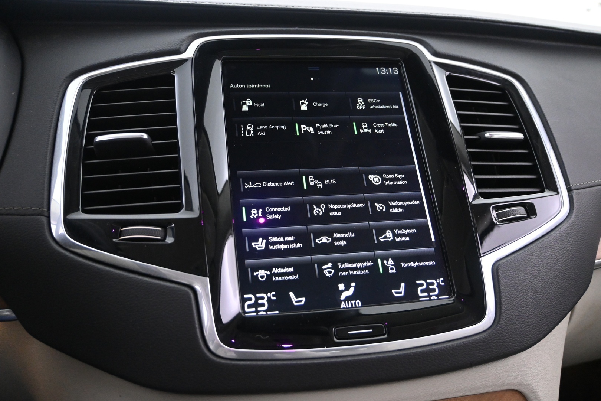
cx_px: 300
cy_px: 200
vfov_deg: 40.8
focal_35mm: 32
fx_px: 538
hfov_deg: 58.3
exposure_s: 1/20
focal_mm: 21.5
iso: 3200
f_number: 4
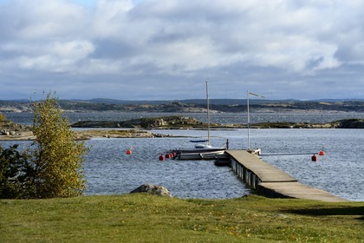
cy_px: 122
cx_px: 182
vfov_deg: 8.9
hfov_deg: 13.2
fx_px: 1567
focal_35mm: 155
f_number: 13
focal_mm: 155
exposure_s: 1/250
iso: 200
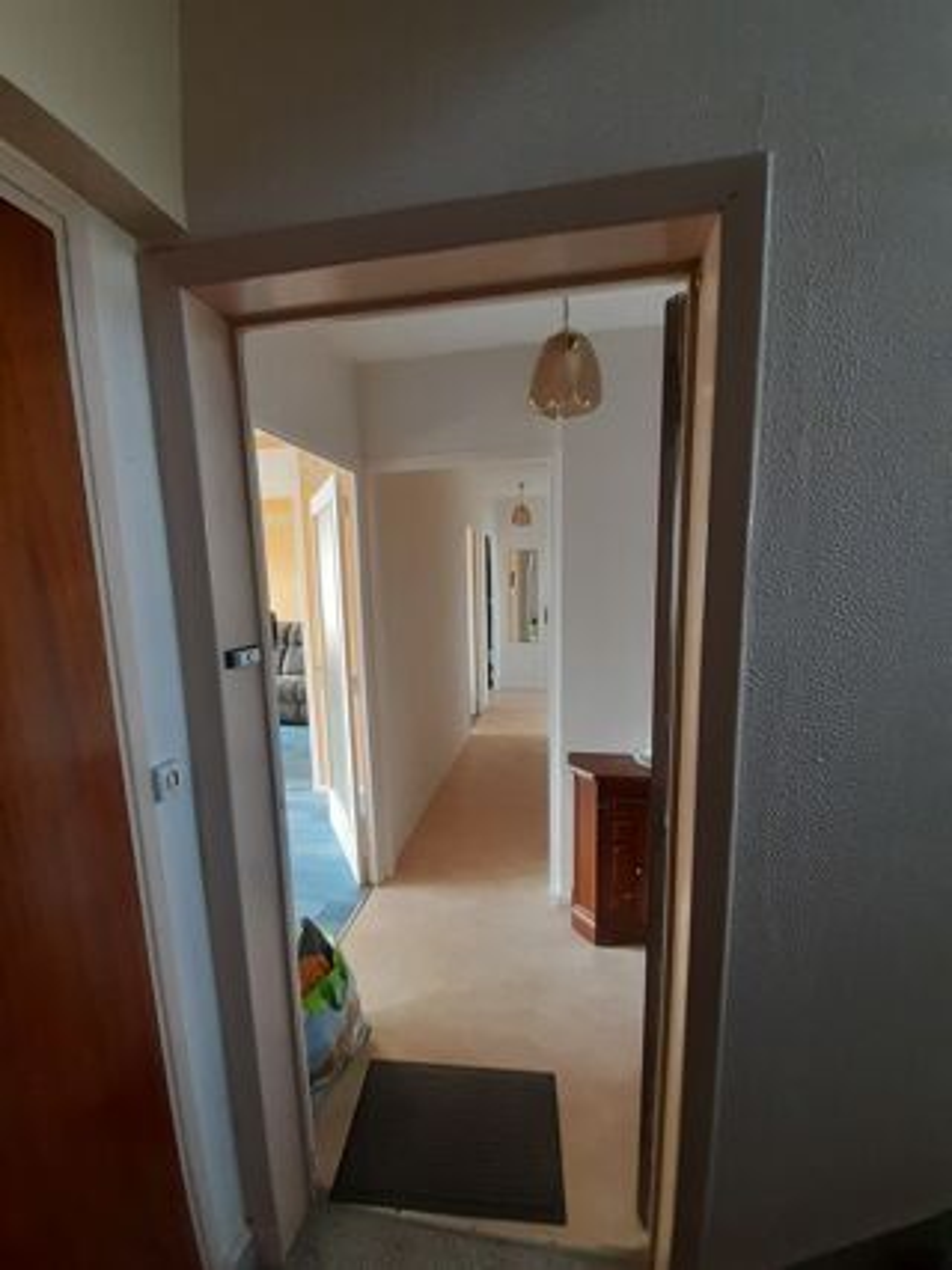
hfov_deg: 89.9
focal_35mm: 13
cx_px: 476
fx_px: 477
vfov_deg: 106.2
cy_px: 635
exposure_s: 1/50
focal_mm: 1.13
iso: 160
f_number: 2.2
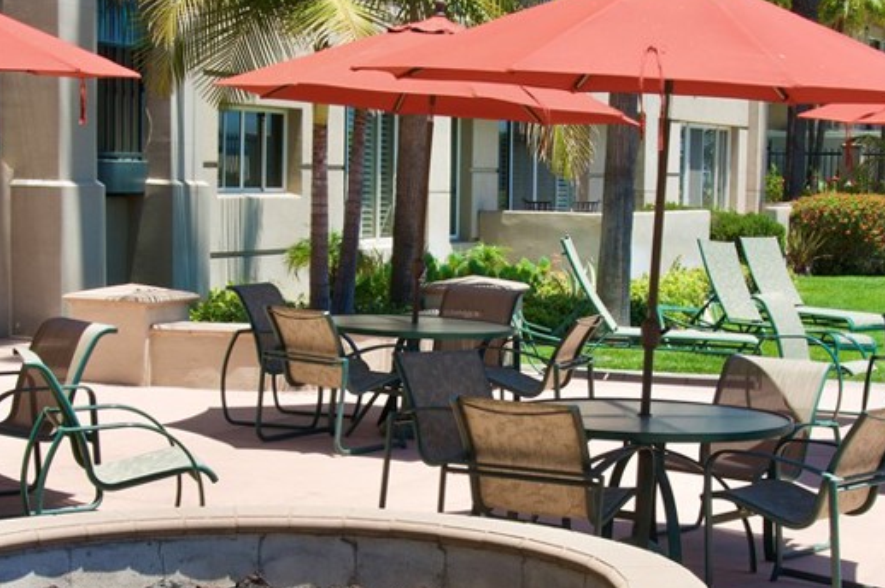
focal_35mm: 83
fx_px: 2038
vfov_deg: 16.4
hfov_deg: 24.5
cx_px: 458
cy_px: 371
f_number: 13
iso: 200
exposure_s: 1/160
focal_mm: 28
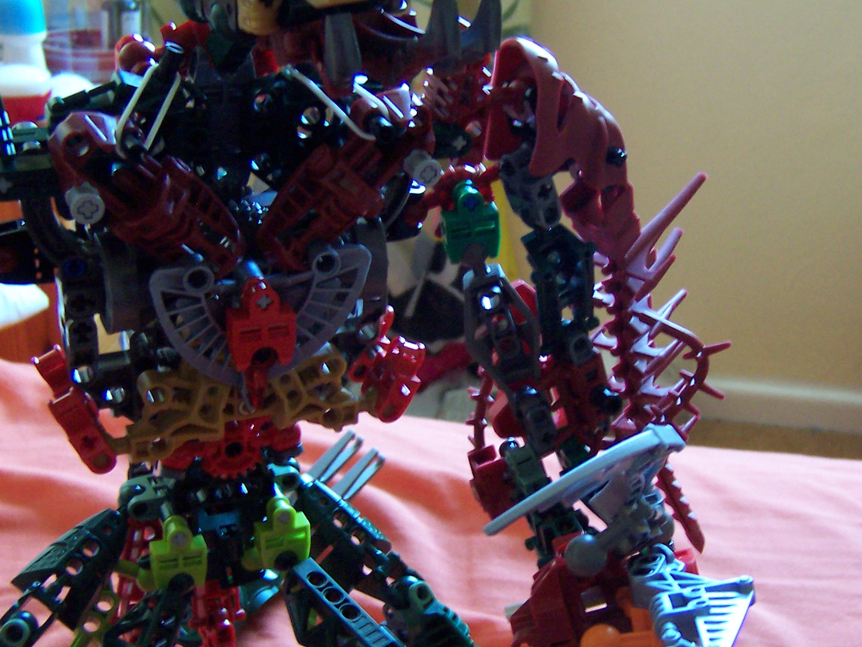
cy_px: 357
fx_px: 1320
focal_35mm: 53
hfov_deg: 35.9
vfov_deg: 27.5
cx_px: 552
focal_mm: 5.5
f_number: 2.8
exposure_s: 1/10
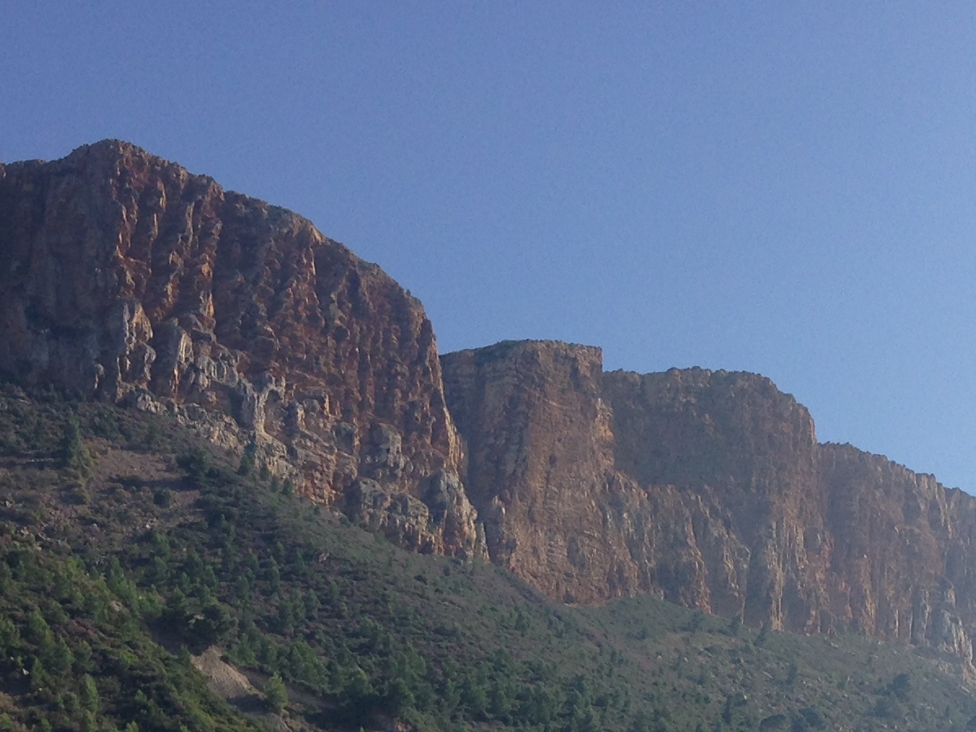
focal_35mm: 90
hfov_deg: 21.6
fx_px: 2538
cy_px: 994
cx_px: 700
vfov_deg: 15.5
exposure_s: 1/1938
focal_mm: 4.12
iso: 50
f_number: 2.4
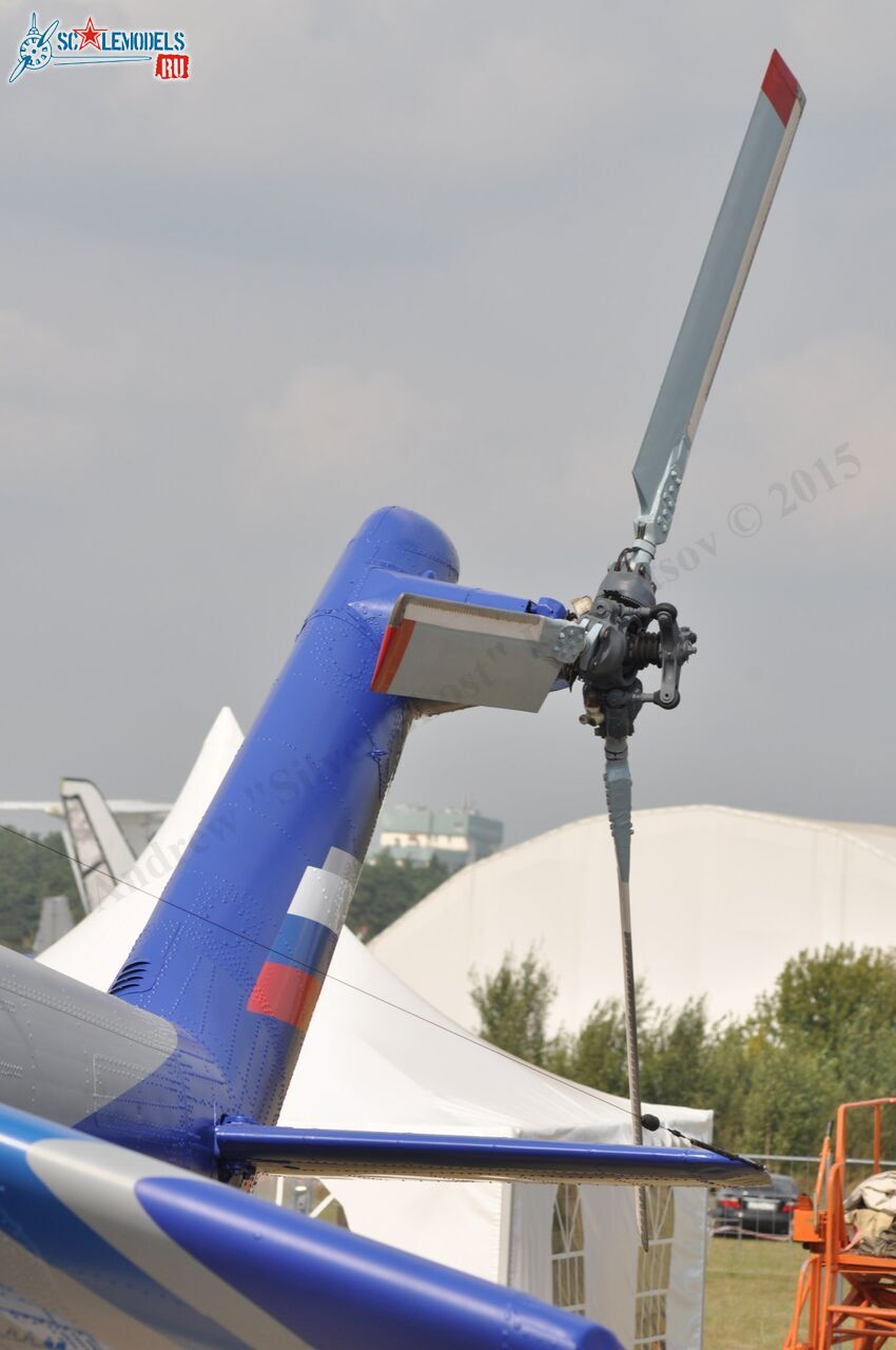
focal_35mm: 188
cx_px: 448
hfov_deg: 7.3
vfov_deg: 11.0
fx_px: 7018
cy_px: 675
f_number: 8
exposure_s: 1/500
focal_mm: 125
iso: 200
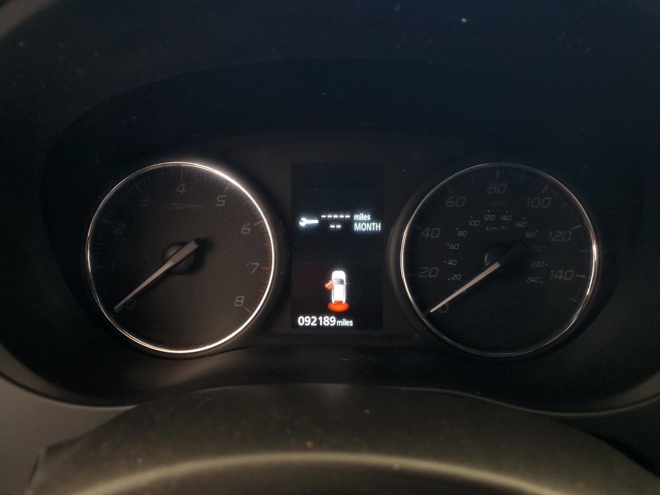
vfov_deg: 53.1
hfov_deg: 67.3
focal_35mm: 26
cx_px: 330
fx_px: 496
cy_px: 248
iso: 82
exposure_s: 1/50
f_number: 1.5
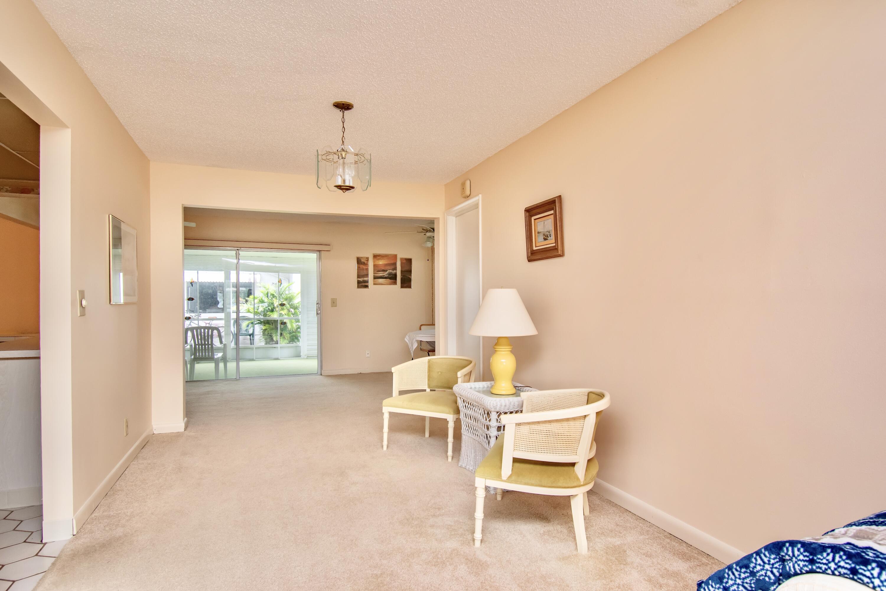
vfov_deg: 63.2
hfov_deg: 85.4
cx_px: 443
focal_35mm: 20
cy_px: 296
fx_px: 480
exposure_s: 1/60
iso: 800
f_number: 5
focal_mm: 13
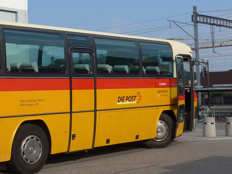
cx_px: 38
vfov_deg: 18.8
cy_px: 58
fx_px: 523
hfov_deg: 24.5
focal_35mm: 78
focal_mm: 8
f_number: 2.8
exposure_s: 1/2000
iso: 80
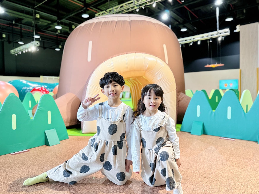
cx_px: 130
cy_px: 97
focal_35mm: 24
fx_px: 180
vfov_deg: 56.8
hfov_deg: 71.6
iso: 200
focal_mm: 6.76
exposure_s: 1/60
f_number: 1.78
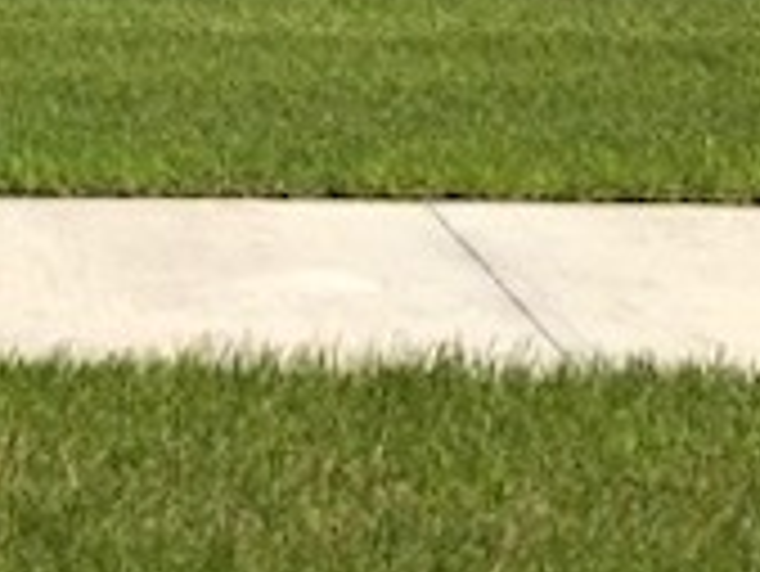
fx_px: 2549
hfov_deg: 15.4
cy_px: -471
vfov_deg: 11.8
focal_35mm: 116
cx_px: -454
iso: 20
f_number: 1.8
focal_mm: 4
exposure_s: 1/2825
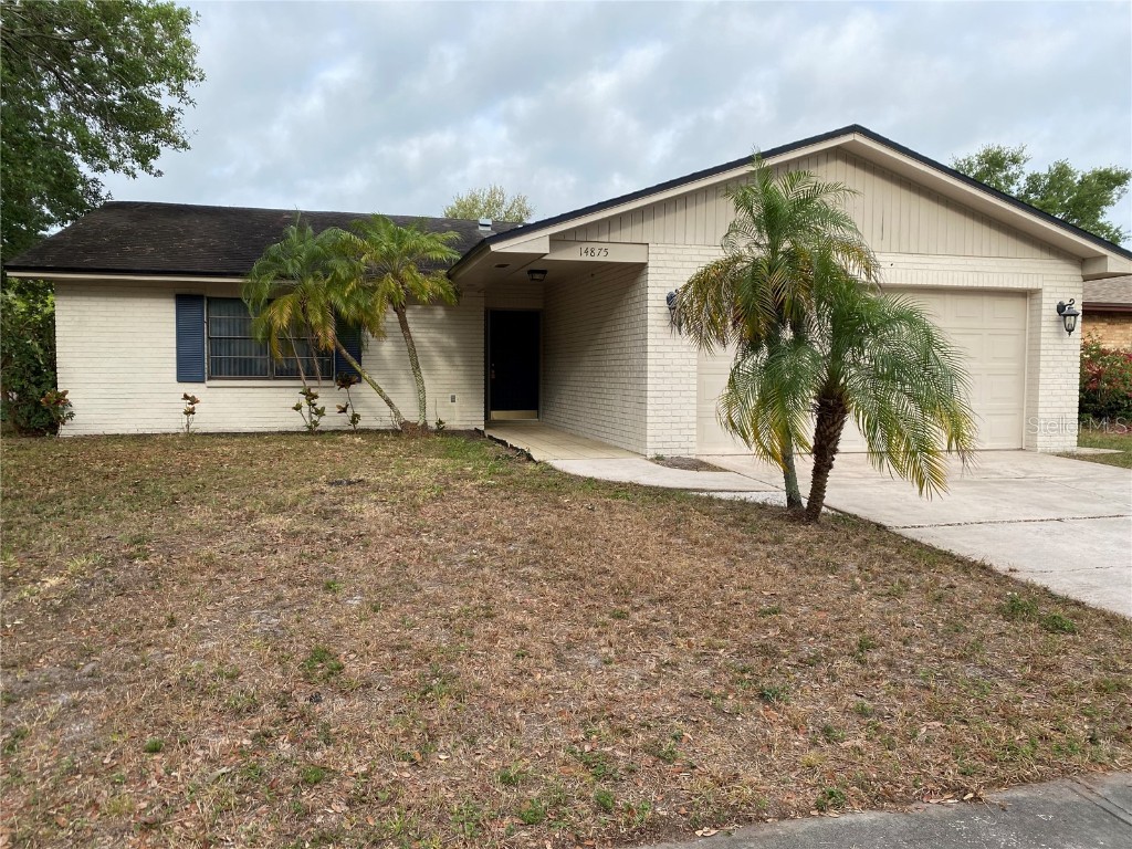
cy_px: 424
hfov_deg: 67.3
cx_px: 566
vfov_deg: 53.1
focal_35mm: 26
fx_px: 850
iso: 32
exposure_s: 1/1377
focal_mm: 4.25
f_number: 1.8
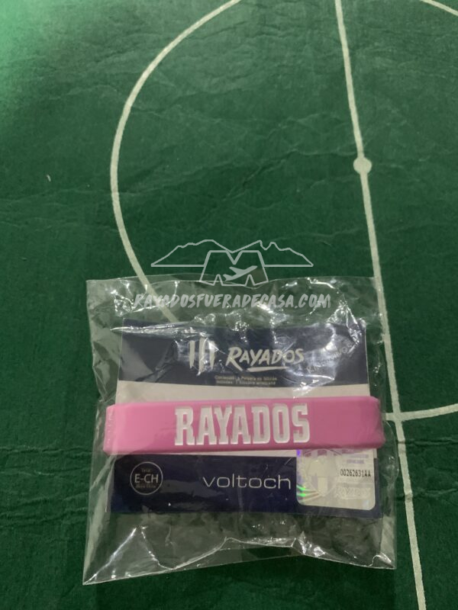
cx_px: 229
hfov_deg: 53.1
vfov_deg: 67.3
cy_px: 305
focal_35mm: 26
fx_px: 459
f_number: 1.8
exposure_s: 1/27
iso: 800
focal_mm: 4.25
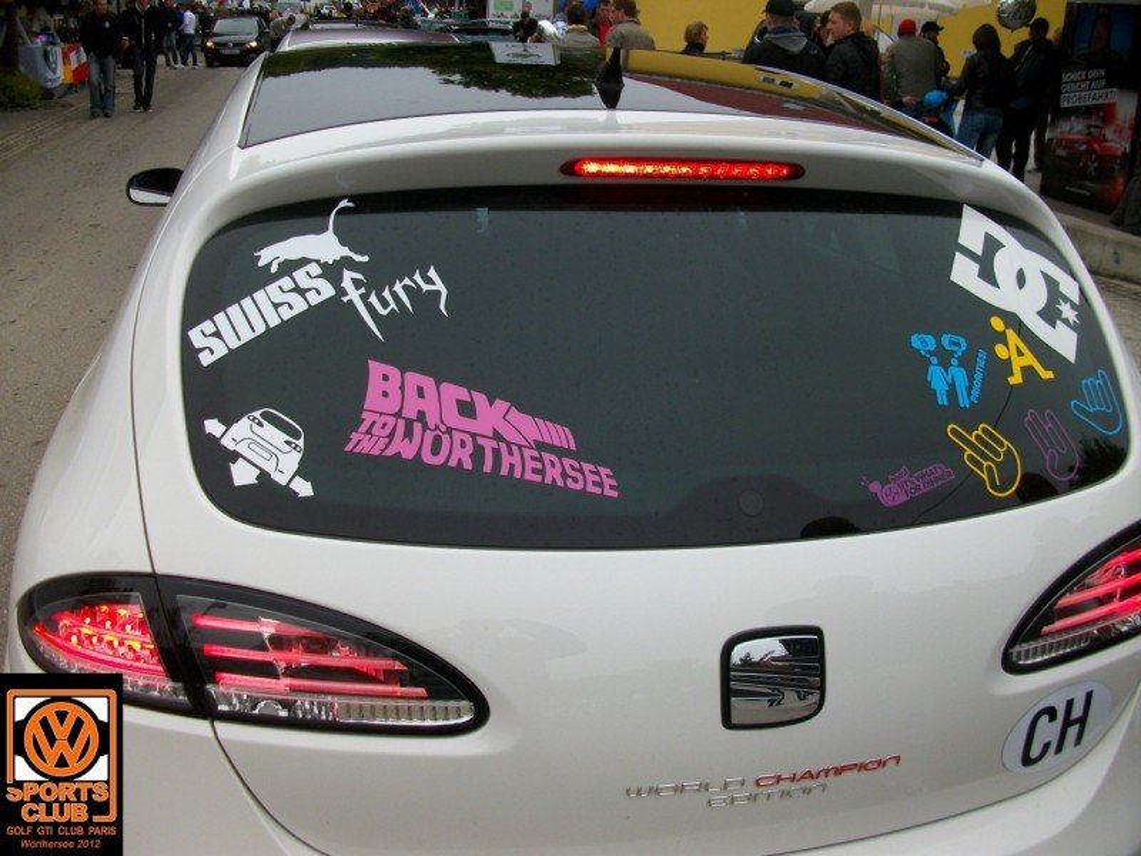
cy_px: 428
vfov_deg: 41.8
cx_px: 570
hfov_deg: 54.0
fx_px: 1121
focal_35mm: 34
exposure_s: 1/411
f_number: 2.9
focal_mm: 5.7
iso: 80
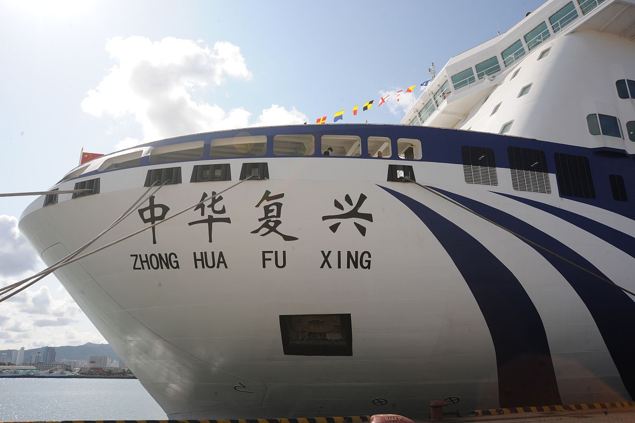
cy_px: 212
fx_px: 494
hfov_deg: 65.5
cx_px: 318
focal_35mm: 28
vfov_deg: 46.4
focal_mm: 28
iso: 125
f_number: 11
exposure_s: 1/200
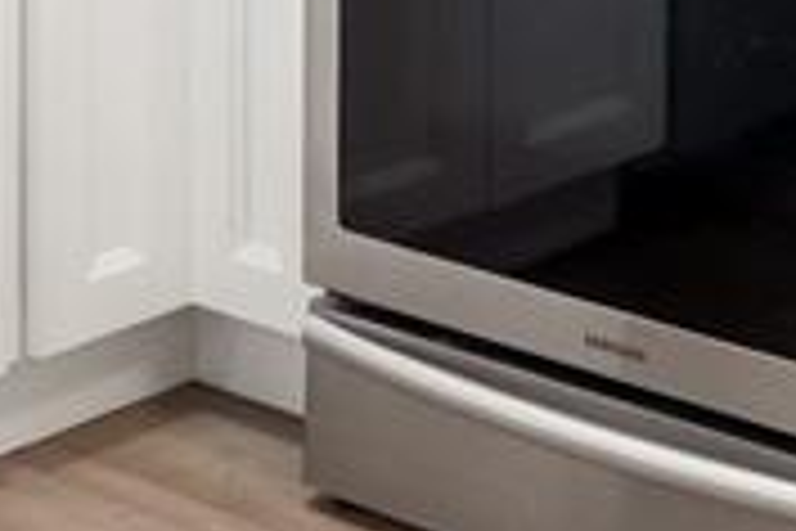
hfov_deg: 14.6
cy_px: -702
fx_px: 3073
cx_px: 751
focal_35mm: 139
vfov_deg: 9.0
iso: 1250
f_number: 5
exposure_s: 1/60
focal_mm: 16
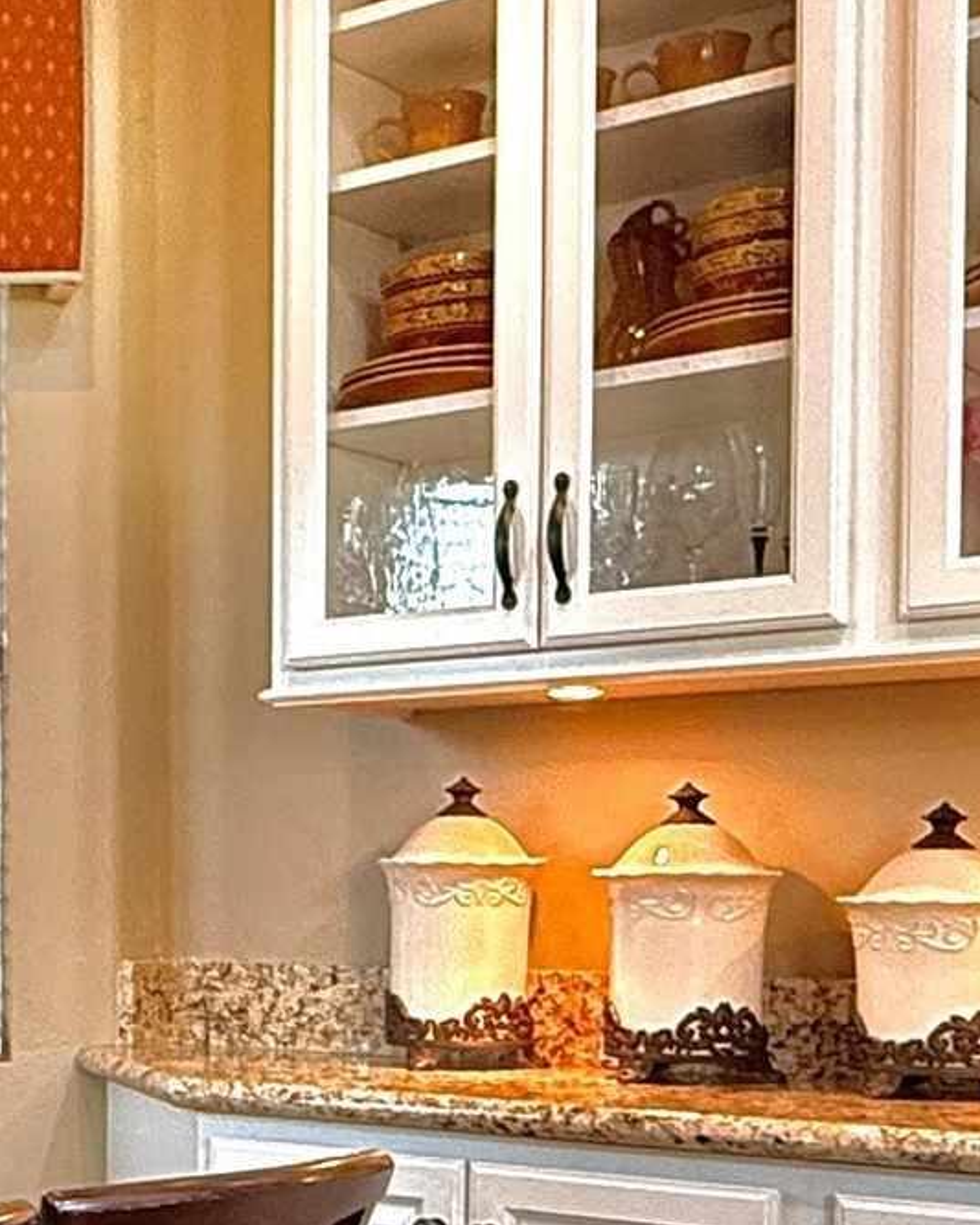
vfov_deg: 29.4
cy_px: 966
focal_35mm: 63
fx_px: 2284
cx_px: -178
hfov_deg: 22.4
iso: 320
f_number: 2.2
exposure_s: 1/60
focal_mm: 2.22
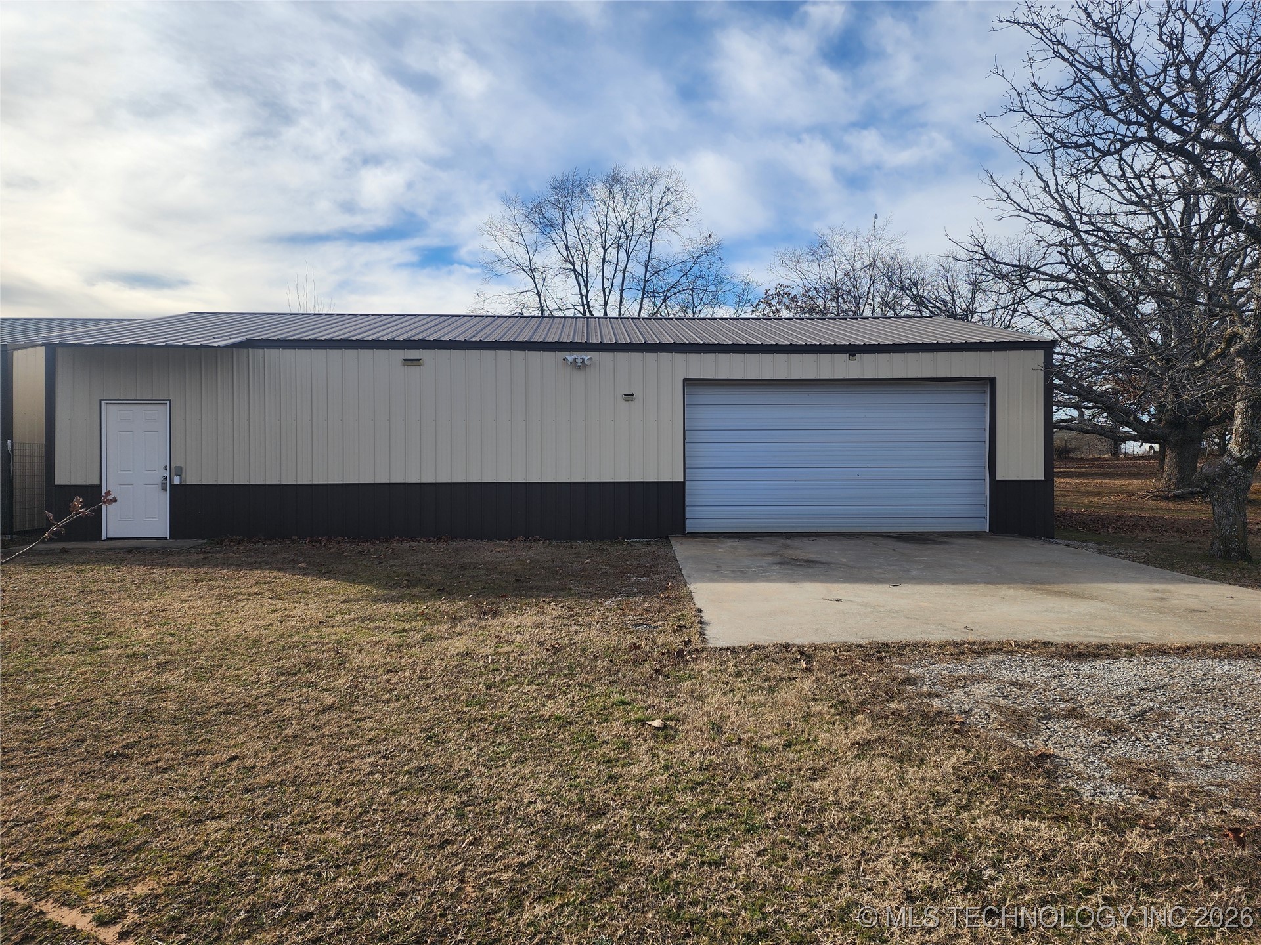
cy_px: 472
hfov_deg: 73.9
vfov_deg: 58.9
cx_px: 630
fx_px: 838
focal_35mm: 23
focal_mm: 6.4
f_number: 1.8
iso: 12
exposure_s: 1/1102
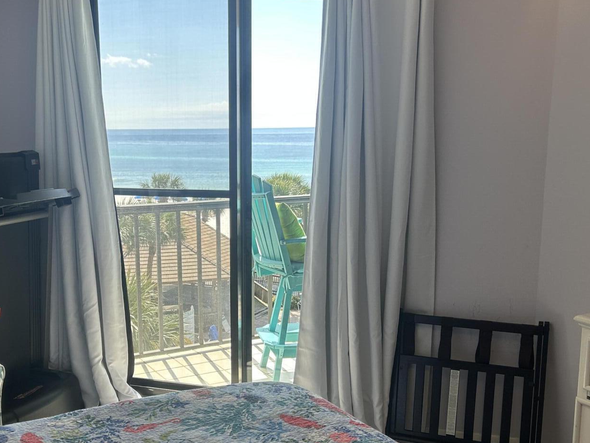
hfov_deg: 44.5
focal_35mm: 42
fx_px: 716
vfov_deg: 34.3
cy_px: 255
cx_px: 227
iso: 40
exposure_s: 1/290
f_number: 1.5
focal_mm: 5.7
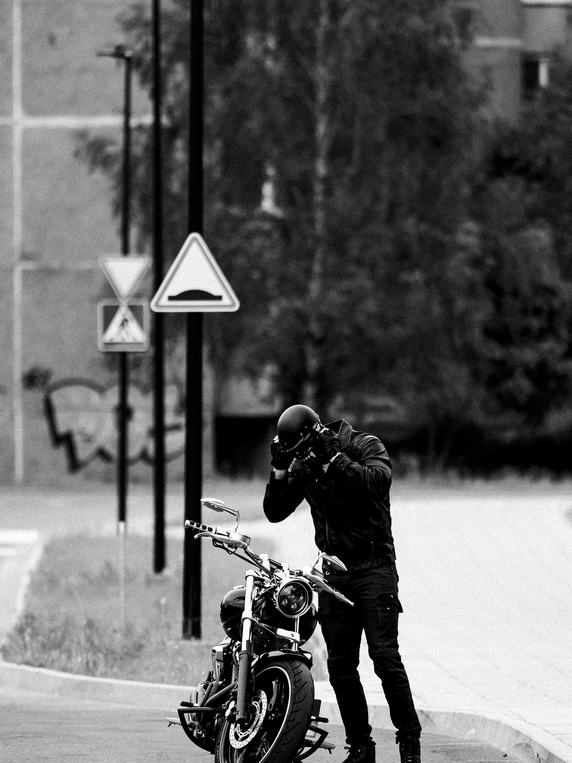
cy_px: 388
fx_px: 8793
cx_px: 314
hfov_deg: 3.7
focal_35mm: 399
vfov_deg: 5.0
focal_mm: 200
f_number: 2.8
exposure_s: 1/500
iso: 200
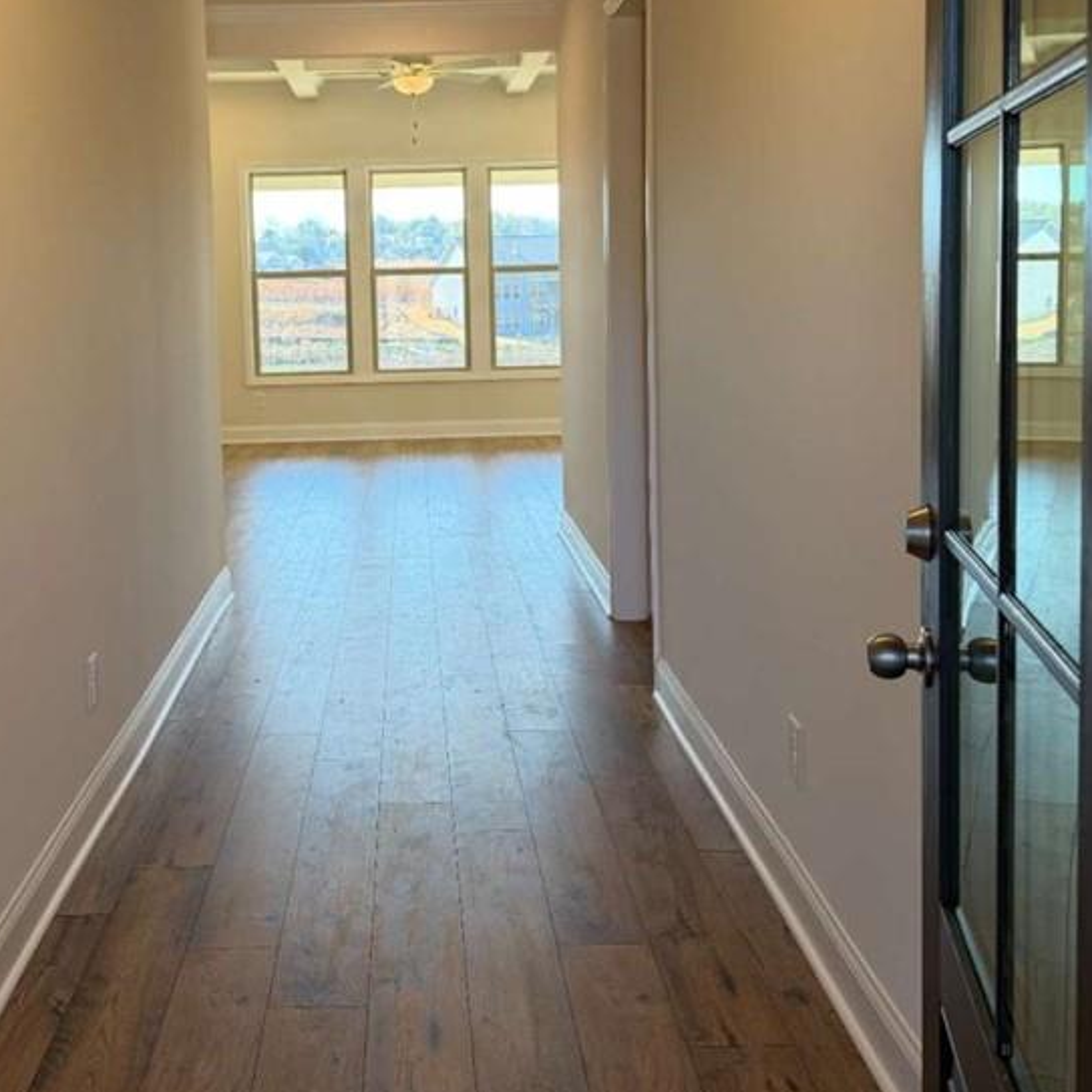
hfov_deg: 41.6
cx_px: 426
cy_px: 366
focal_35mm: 40
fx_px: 1428
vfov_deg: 41.3
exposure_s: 1/180
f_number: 1.78
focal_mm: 6.76
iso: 100
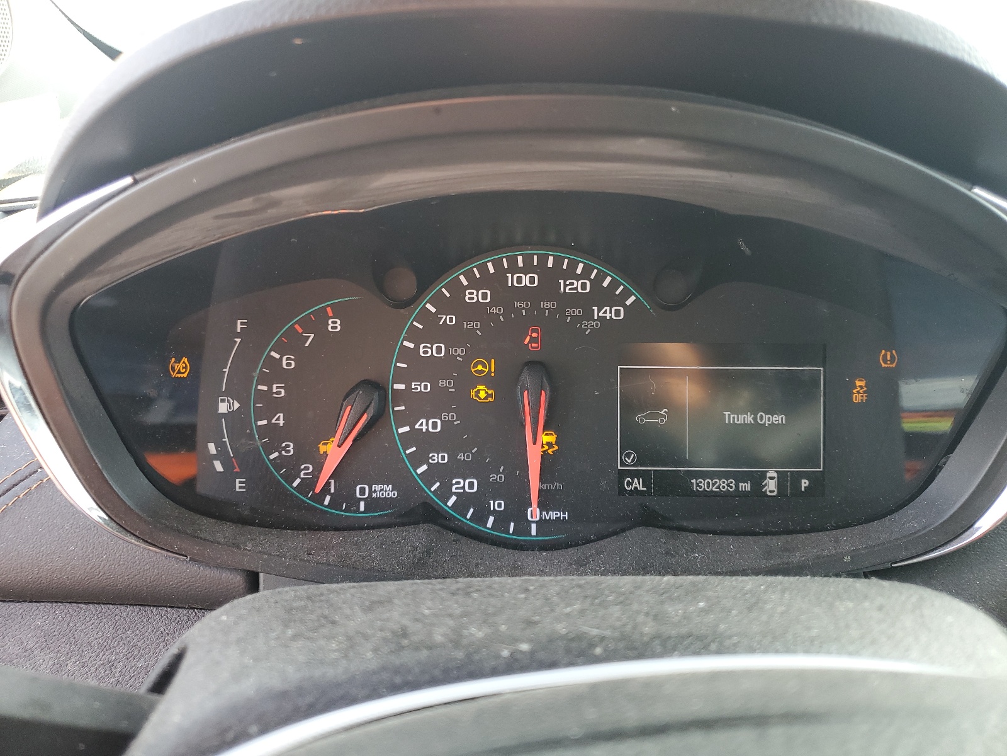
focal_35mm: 26
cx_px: 504
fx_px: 756
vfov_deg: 53.1
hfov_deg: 67.3
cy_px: 378
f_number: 1.5
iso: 94
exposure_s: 1/120
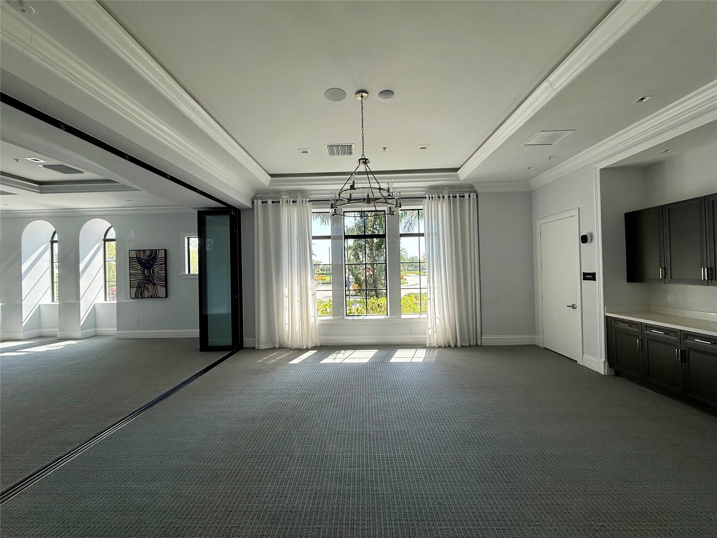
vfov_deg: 85.7
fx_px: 290
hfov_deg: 102.1
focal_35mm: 14
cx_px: 358
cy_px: 269
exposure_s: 1/191
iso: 64
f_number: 2.2
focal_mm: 2.22
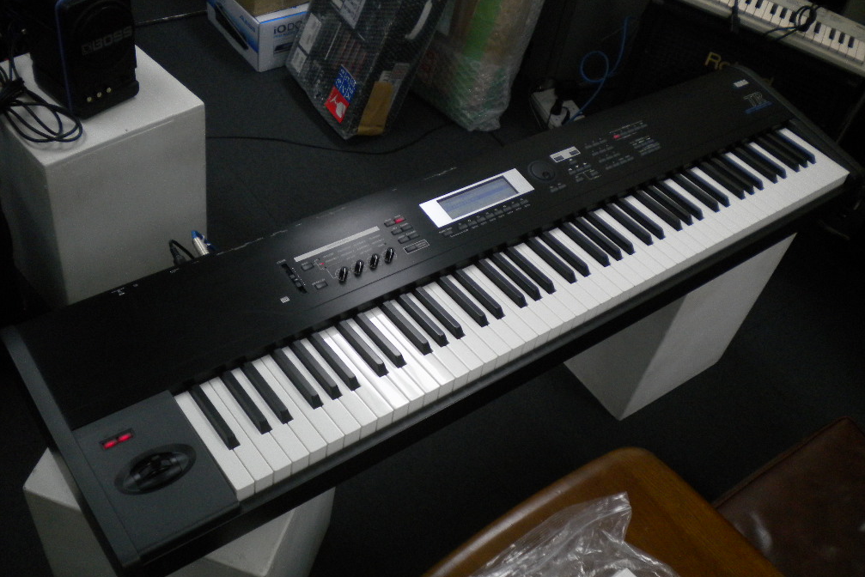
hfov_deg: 51.9
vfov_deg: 36.0
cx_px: 439
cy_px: 301
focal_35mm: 37
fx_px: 889
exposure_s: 1/65.3
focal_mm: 6.3
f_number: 3.1
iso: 309
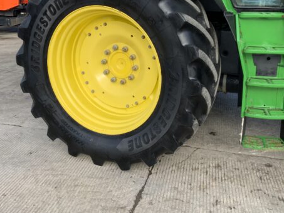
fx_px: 336
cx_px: 151
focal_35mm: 41
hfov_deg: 45.7
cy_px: 68
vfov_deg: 34.8
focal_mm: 3
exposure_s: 1/657
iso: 16
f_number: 1.8
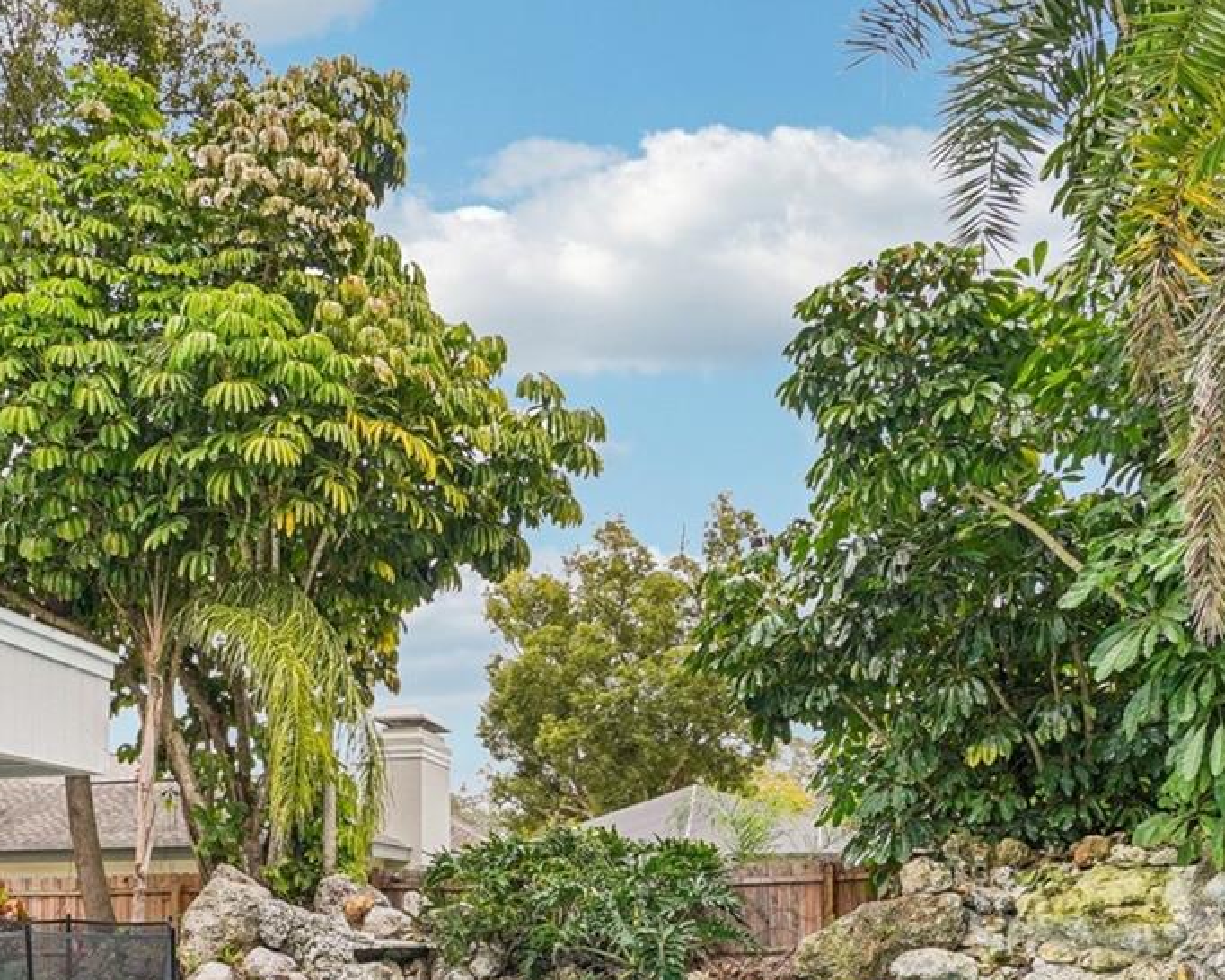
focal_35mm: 33
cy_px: 896
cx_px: 402
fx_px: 1197
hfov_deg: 53.1
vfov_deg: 40.9
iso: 100
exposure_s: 1/60
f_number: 8
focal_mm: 10
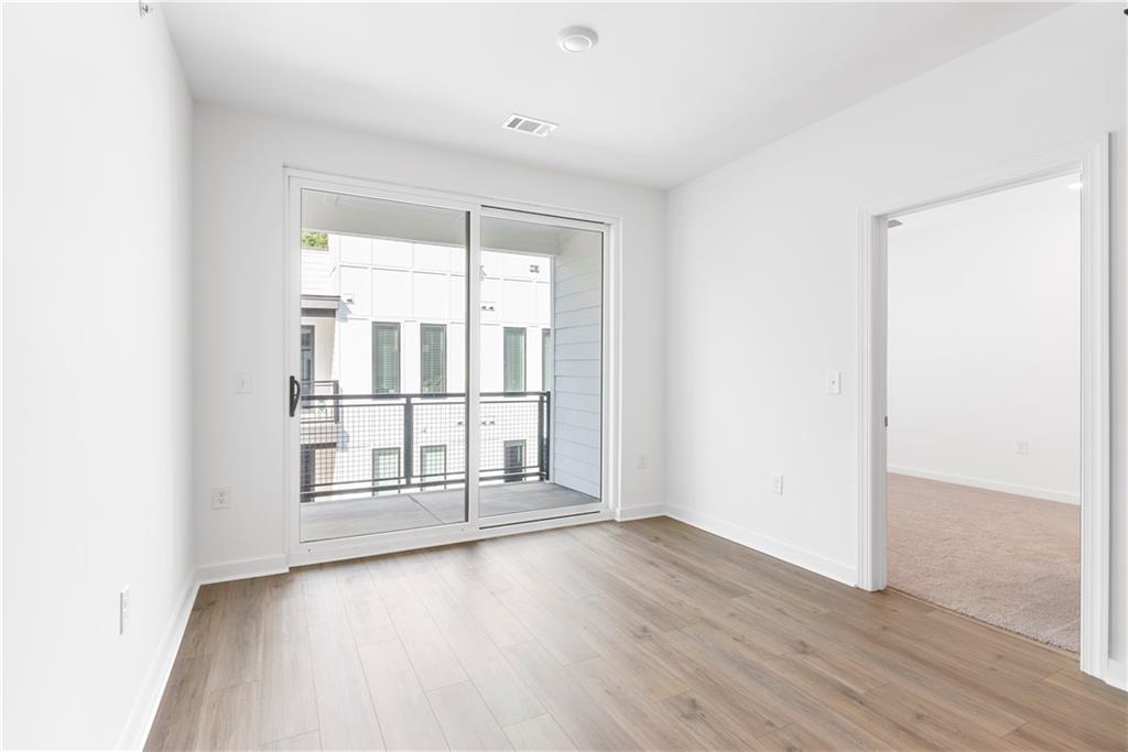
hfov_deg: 93.3
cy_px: 376
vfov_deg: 70.5
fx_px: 533
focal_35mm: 17
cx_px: 564
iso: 250
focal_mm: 17
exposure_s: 1/25
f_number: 8
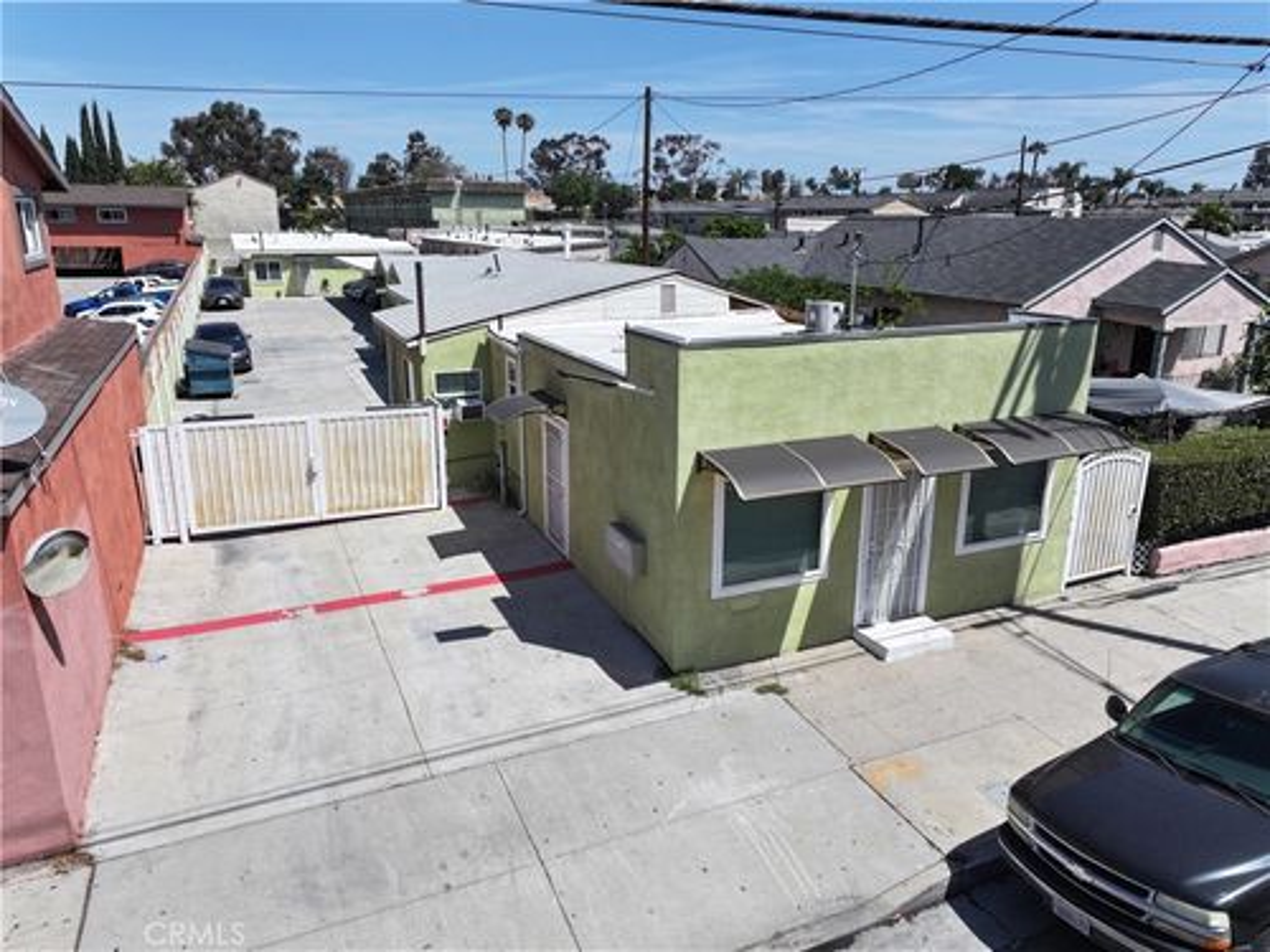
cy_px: 476
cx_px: 635
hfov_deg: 71.6
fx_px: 881
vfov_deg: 56.8
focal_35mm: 24
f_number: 2.8
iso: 100
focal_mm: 12.29
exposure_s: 1/2000
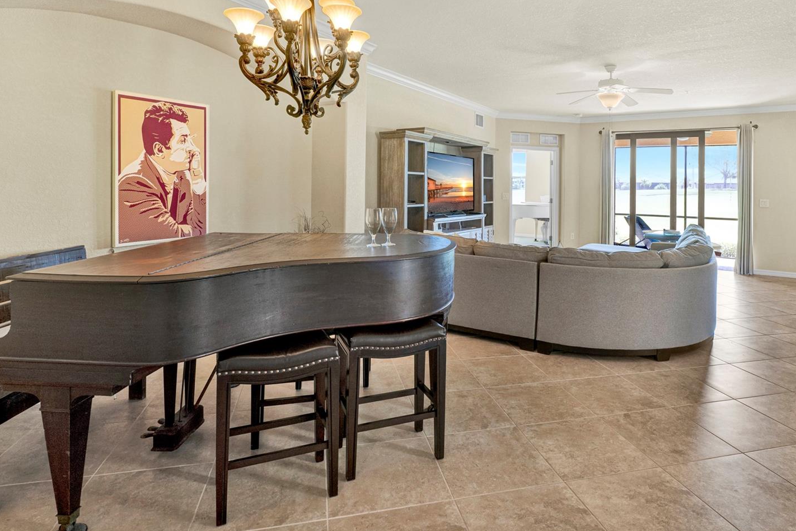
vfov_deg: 65.6
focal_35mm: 19
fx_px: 410
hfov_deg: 88.1
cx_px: 428
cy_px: 241
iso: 200
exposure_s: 1/15
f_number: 8
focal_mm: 11
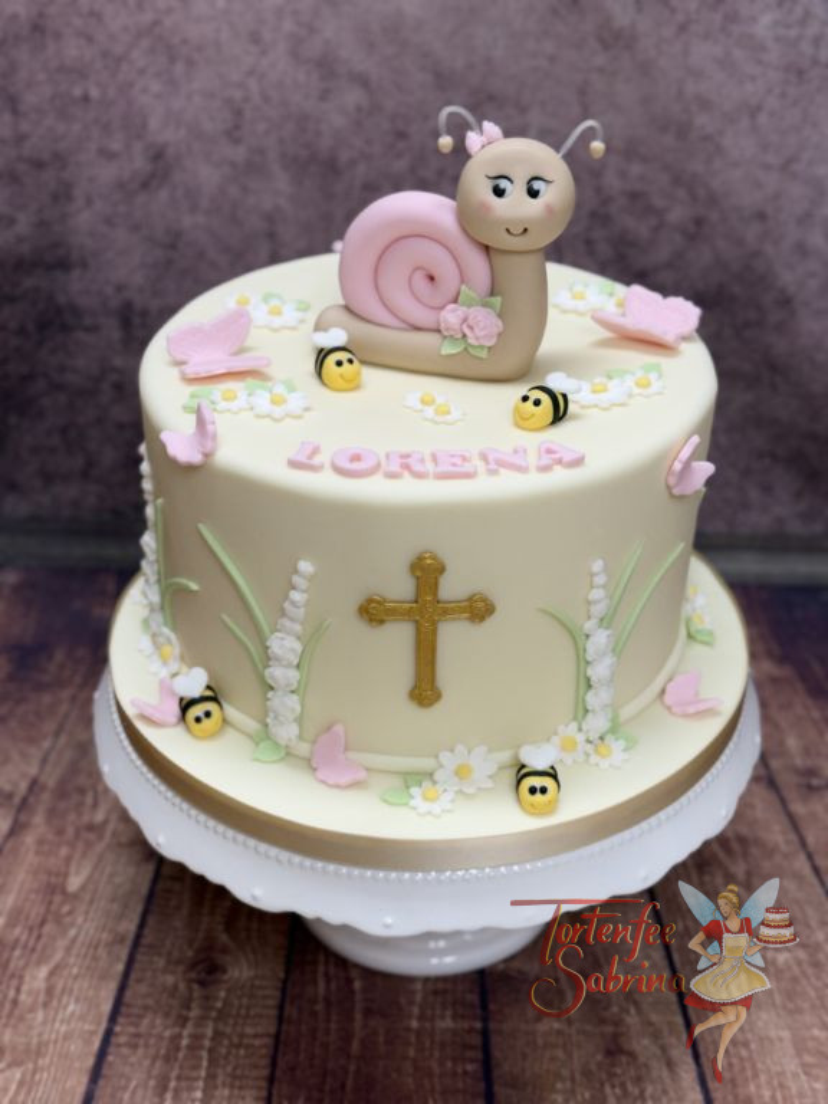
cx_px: 414
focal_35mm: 48
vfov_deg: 39.7
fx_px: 1531
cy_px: 552
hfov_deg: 30.3
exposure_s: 1/100
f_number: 1.78
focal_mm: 6.76
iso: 80
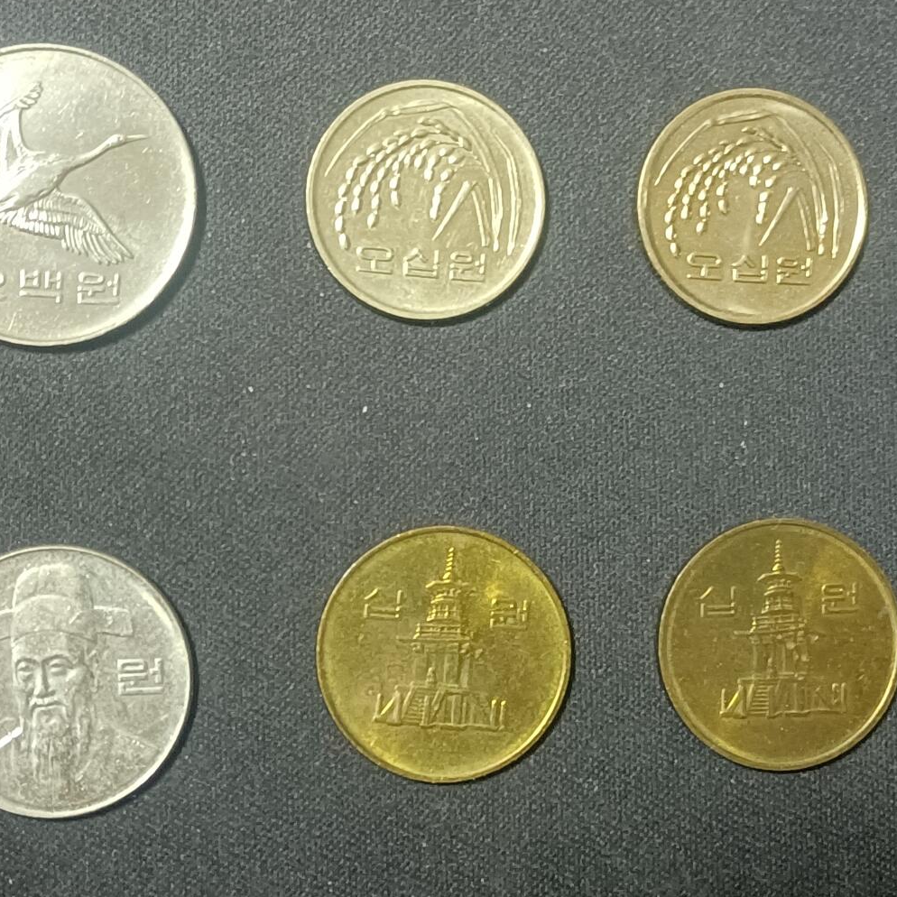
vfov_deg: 28.2
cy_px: 448
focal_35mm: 61
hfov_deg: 28.1
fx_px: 1788
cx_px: 383
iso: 2707
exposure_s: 1/20
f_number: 1.8
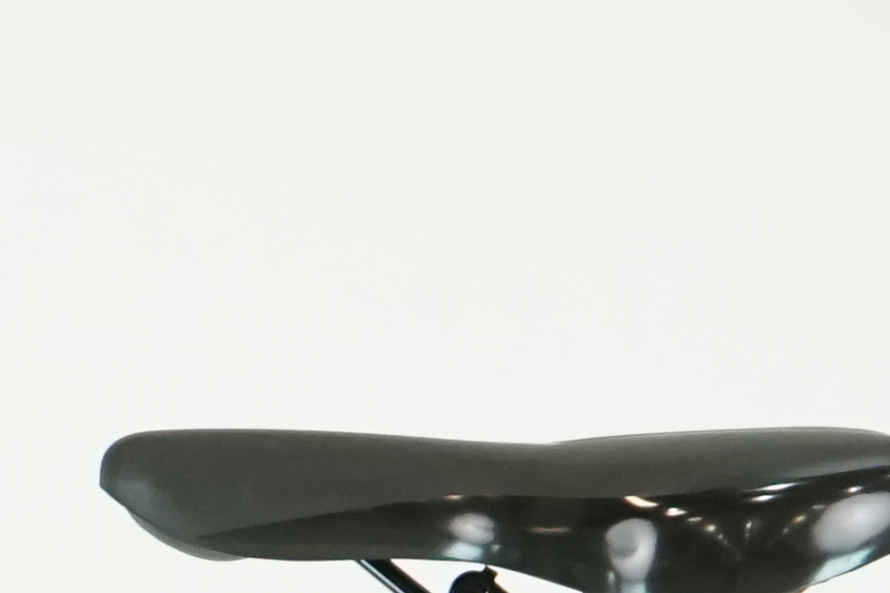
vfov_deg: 3.8
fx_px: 8725
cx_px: -256
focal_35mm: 353
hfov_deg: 5.8
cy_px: 1560
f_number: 5.6
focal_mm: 55
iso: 1600
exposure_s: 1/200
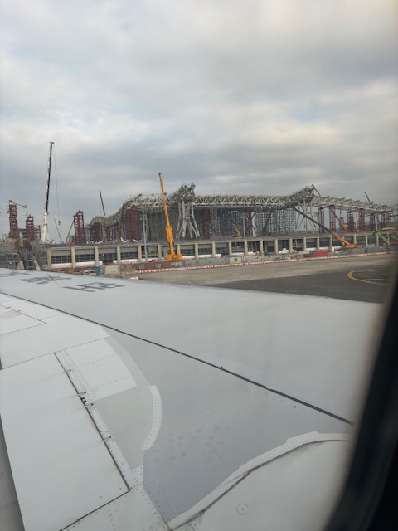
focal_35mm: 26
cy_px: 266
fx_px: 399
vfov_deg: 67.3
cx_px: 199
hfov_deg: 53.1
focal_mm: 5.96
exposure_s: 1/1876
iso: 50
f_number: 1.6
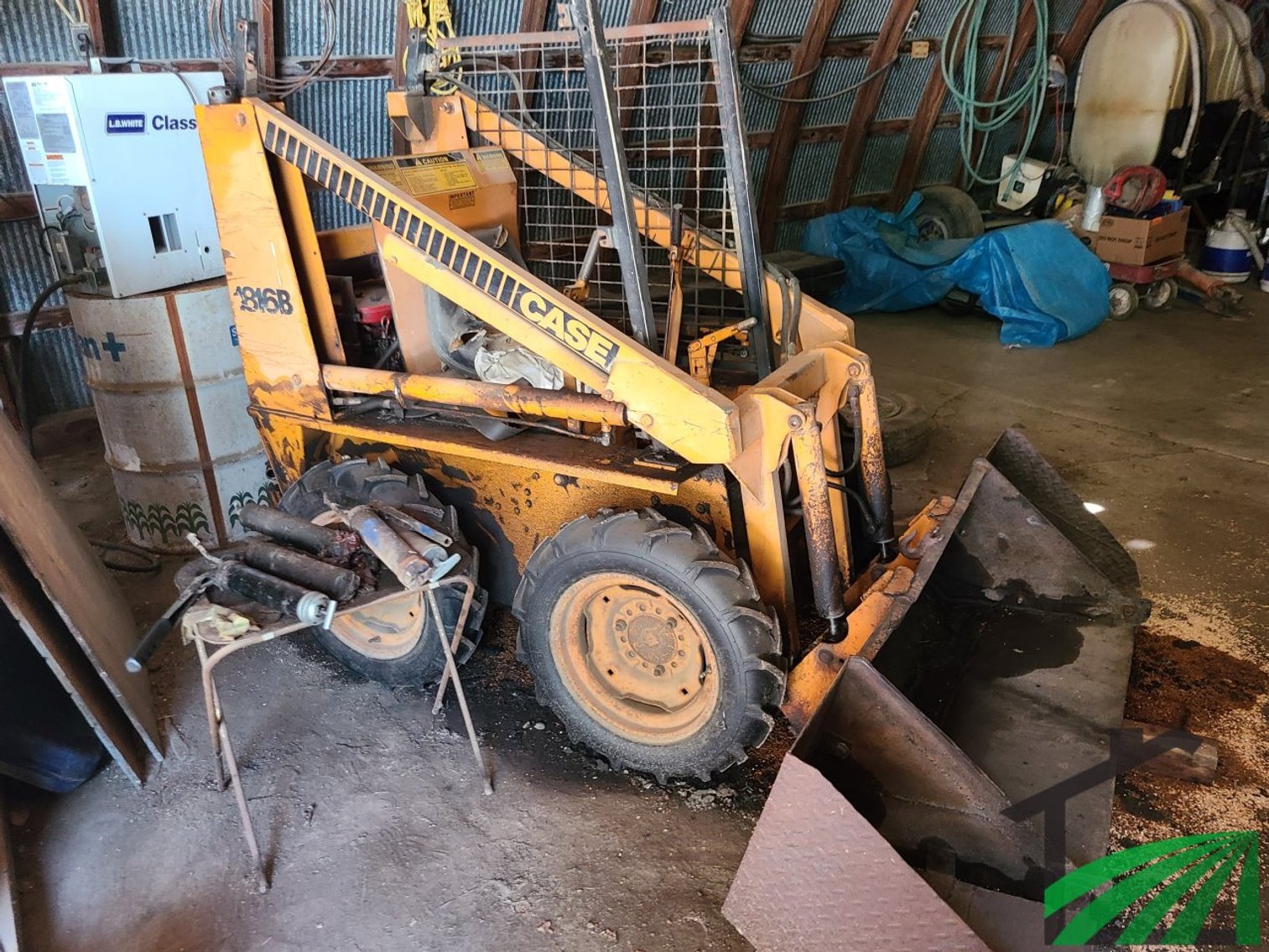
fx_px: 953
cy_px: 476
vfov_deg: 53.1
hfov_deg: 67.3
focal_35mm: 26
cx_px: 634
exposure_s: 1/39
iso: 200
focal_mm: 5.4
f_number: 1.8
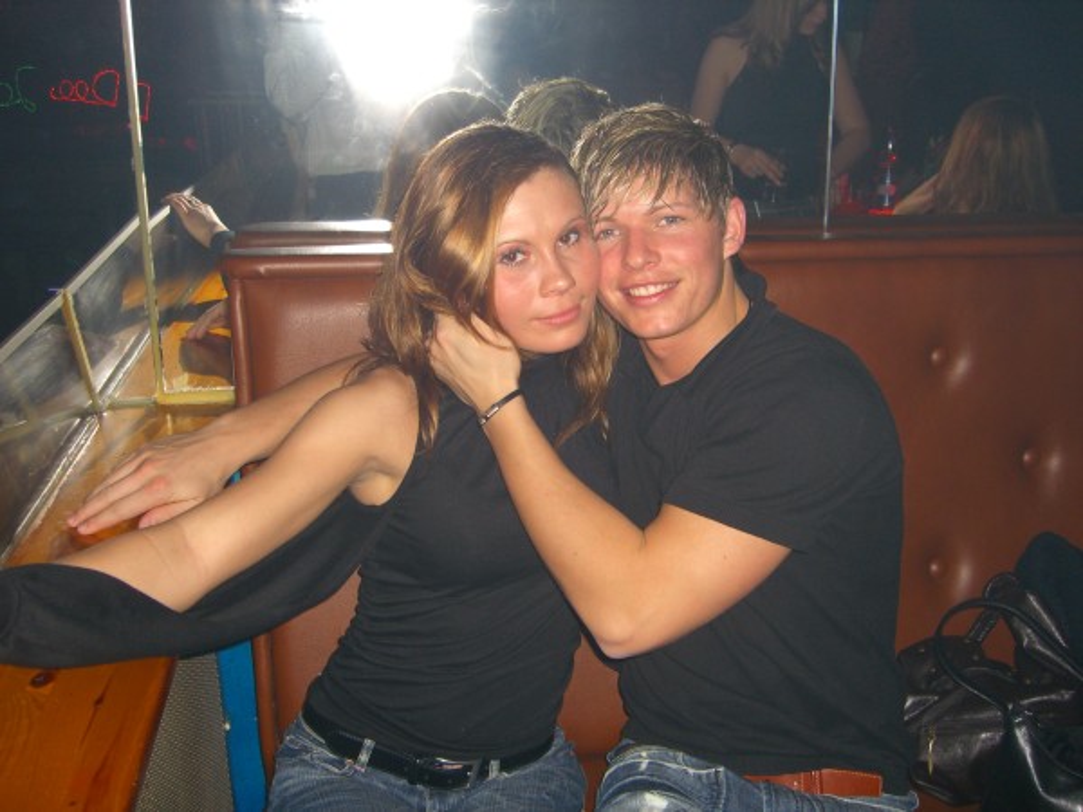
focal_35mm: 38
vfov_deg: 37.7
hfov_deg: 49.0
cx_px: 542
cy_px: 406
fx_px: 1189
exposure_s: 1/60
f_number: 2.8
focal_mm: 7.9
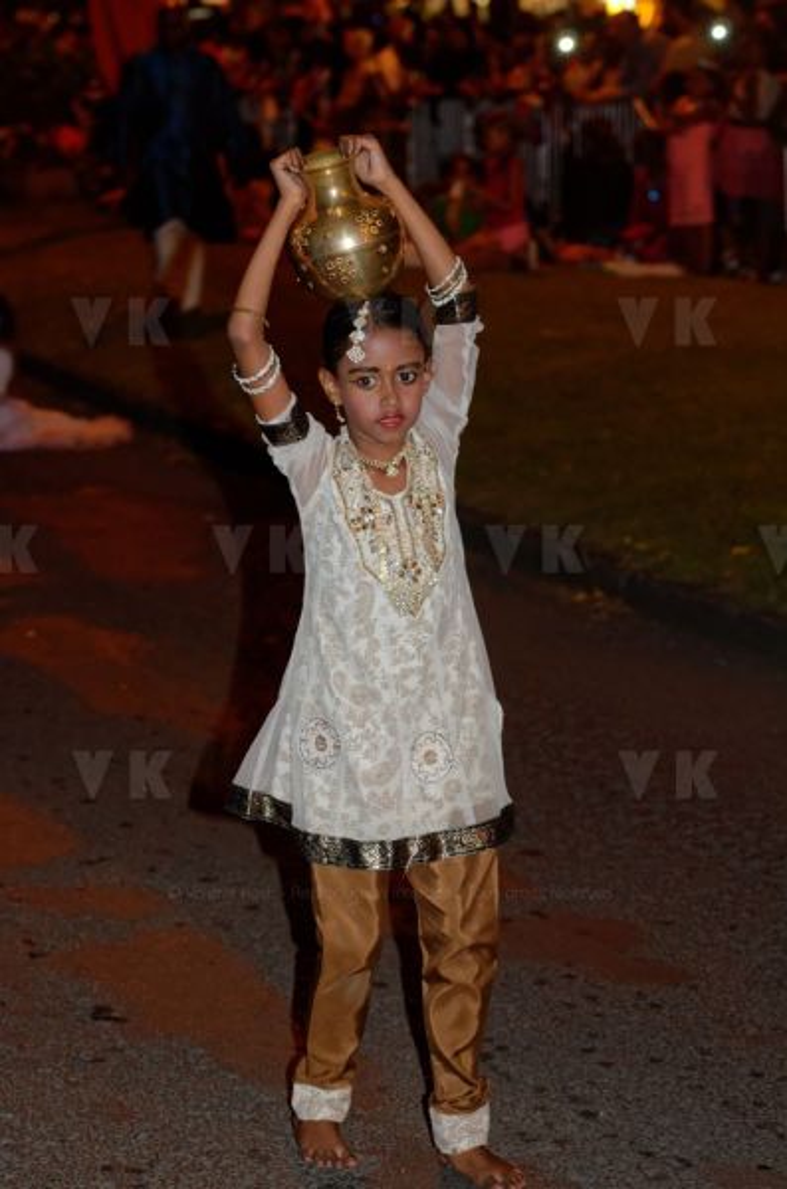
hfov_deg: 13.0
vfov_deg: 19.5
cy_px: 594
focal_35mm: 105
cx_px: 394
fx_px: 3461
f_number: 4
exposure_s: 1/60
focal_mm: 70
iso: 800
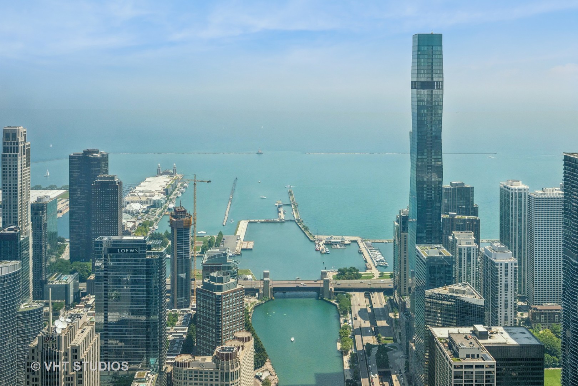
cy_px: 193
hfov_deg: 46.4
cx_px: 289
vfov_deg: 31.9
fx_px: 674
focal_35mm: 42
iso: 320
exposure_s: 1/1000
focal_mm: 28
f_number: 8
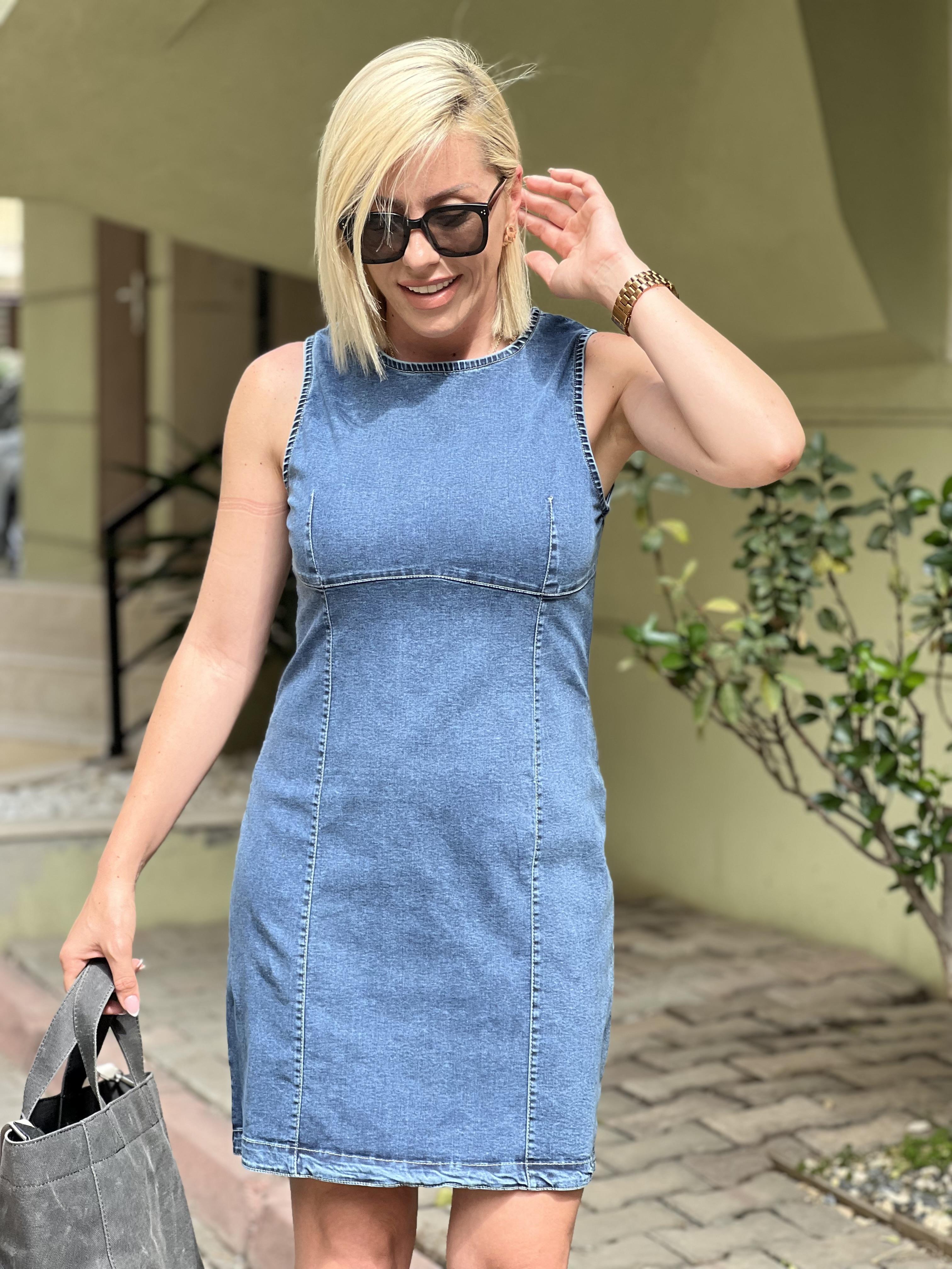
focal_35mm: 77
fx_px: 2824
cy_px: 634
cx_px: 476
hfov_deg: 19.1
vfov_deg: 25.3
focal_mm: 9
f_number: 2.8
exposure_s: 1/121
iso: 40
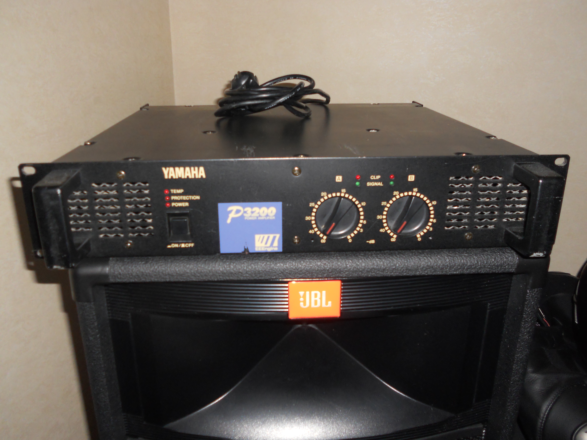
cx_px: 294
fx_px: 543
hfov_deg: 56.8
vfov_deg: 44.2
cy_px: 220
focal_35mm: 32
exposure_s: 1/25
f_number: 3.5
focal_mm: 5.8
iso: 200
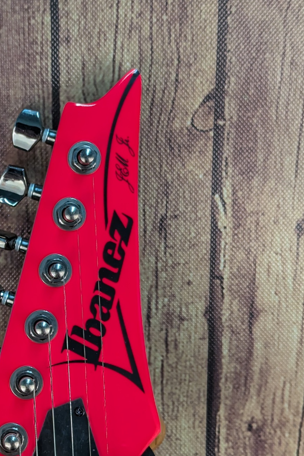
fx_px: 1178
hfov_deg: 14.6
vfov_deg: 21.8
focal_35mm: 93
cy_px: 321
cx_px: 70
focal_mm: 6.81
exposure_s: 1/120
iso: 158
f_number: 1.85
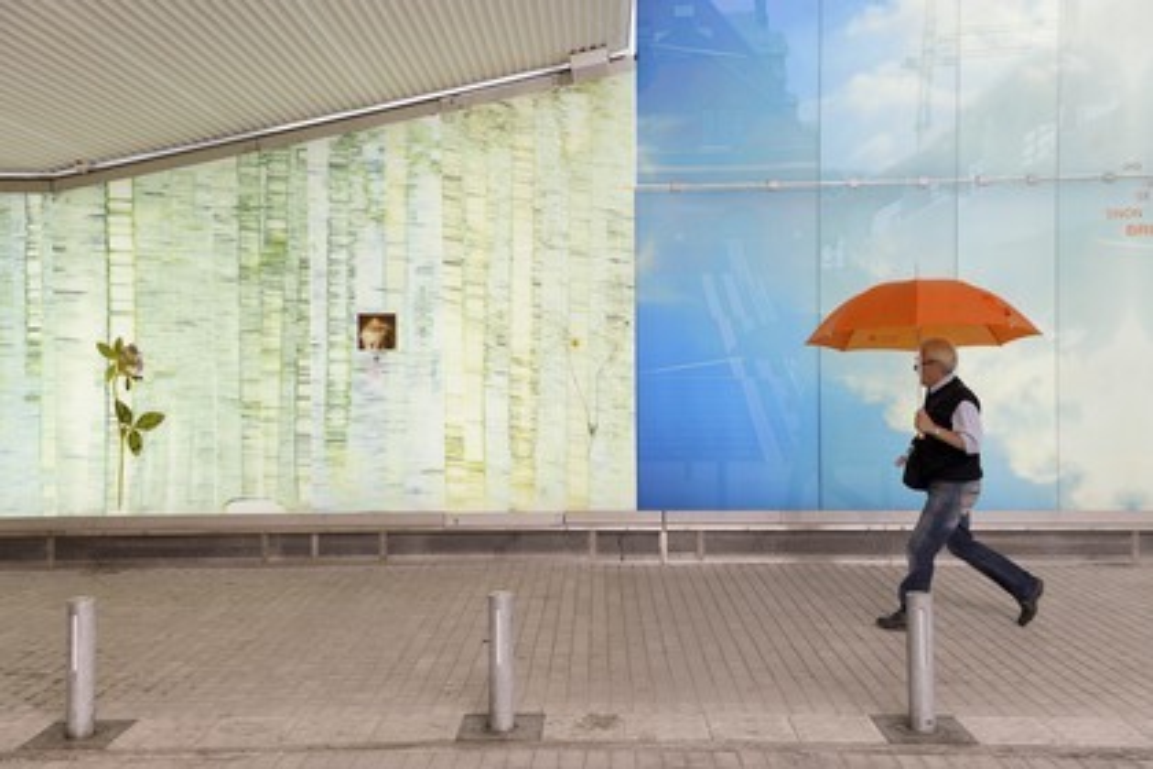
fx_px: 1121
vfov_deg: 37.9
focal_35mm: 35
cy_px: 384
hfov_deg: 54.4
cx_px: 576
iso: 800
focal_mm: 35
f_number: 4.5
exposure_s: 1/200
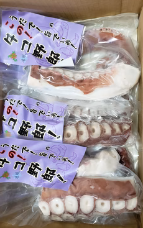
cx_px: 75
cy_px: 105
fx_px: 187
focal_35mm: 30
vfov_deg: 62.8
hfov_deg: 41.9
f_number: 2.4
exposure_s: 1/40
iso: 320
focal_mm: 4.3
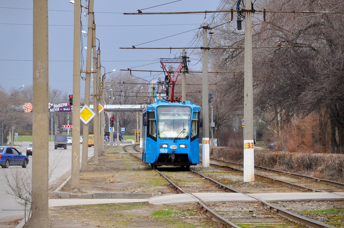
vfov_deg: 8.7
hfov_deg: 13.1
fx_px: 1501
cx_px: 172
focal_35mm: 158
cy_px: 114
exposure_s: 1/400
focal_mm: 105
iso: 200
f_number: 7.1
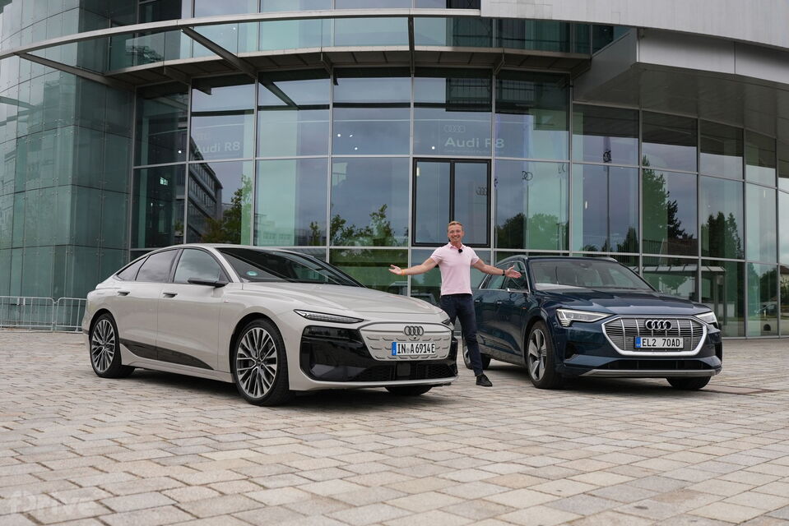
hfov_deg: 54.4
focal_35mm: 35
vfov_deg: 37.9
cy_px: 263
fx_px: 767
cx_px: 394
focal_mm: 35
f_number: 3.5
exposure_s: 1/160
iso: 1250
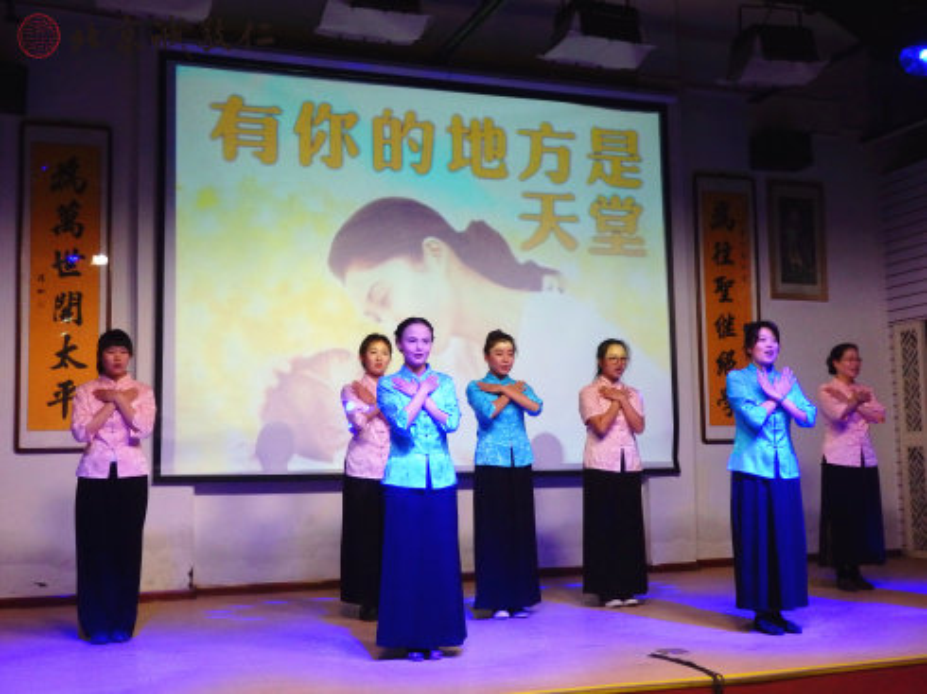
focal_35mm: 40
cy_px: 347
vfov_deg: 35.9
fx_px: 1071
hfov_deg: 46.8
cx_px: 464
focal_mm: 7.3
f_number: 3.7
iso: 800
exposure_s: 1/60
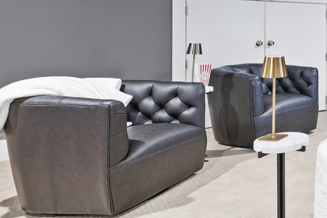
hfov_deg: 29.7
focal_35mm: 43
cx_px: 476
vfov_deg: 30.2
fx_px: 391
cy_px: 32
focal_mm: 14
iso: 200
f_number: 9
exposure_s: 5
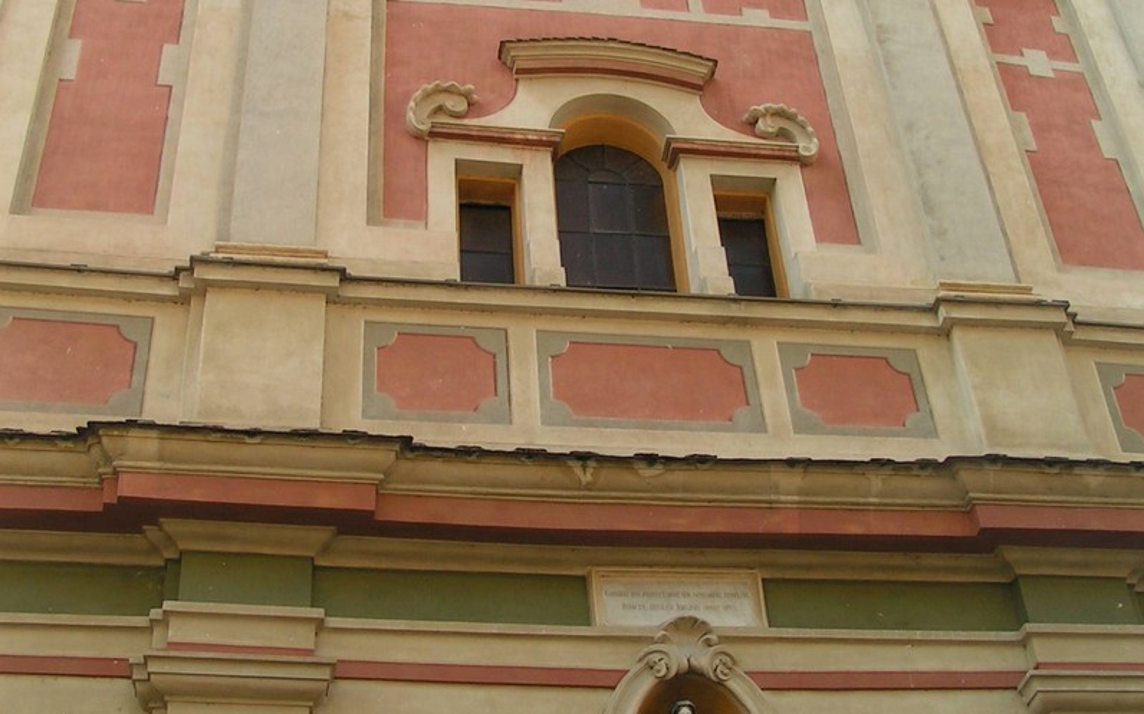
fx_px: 1683
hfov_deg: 37.5
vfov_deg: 23.9
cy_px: 284
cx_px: 573
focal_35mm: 54
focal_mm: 5.8
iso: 50
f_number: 5.6
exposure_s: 1/60
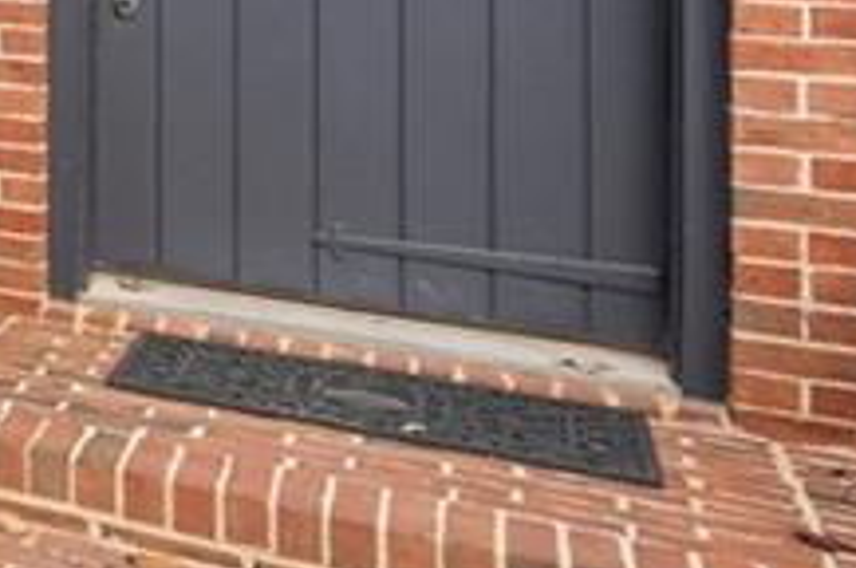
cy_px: -144
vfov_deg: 19.2
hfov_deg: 16.7
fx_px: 1567
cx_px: -1053
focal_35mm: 66
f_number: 8
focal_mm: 14
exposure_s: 1/200
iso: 320
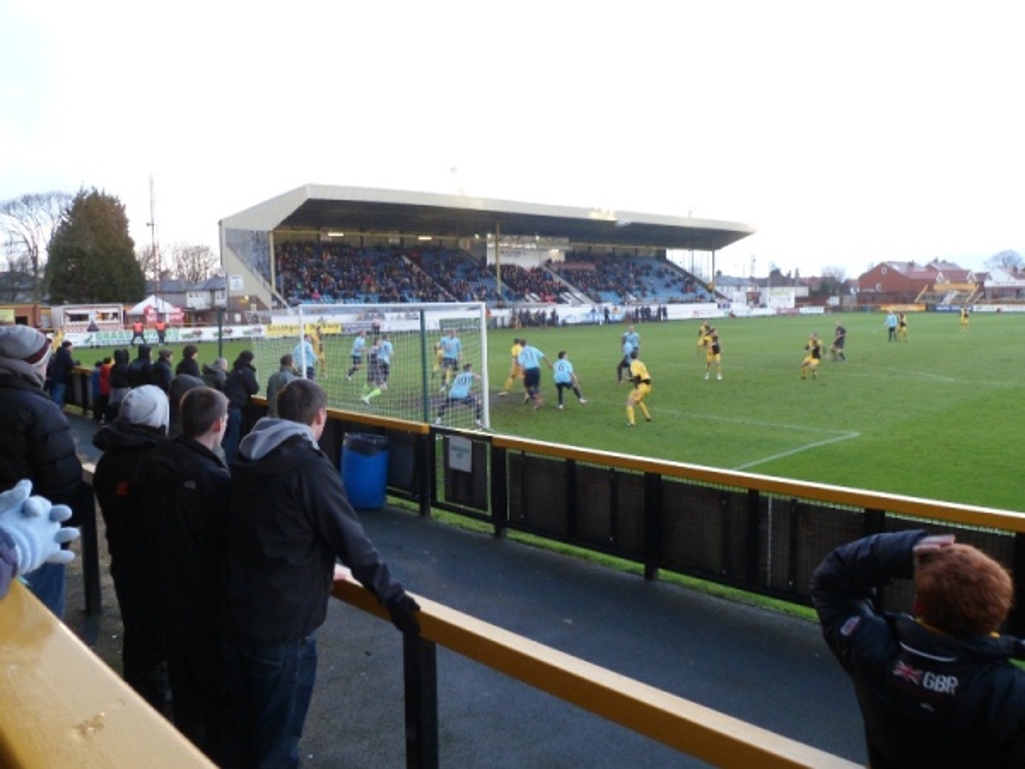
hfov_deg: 65.3
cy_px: 384
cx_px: 512
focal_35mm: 27
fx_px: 799
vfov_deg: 51.4
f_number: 3.3
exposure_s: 1/30
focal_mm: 4.9
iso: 160
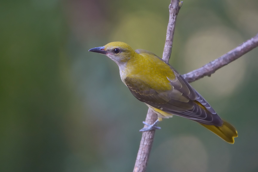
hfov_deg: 5.2
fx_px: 2866
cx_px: 129
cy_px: 86
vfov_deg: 3.4
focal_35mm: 400
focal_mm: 400
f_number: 4
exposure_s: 1/200
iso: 2500
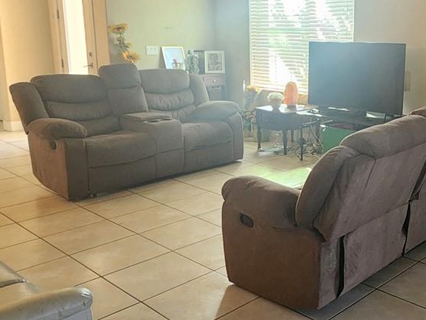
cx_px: 390
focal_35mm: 37
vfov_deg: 38.4
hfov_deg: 45.1
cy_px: 117
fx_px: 456
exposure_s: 1/60
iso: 400
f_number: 2.2
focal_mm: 2.2
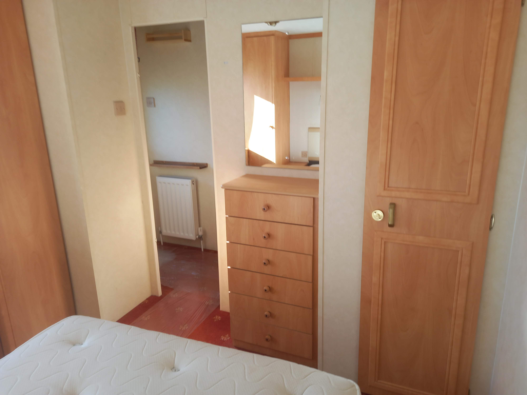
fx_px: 381
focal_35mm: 25
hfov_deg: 69.4
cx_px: 264
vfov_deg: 54.9
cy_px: 198
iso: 32
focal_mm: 4.6
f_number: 2
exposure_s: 1/60
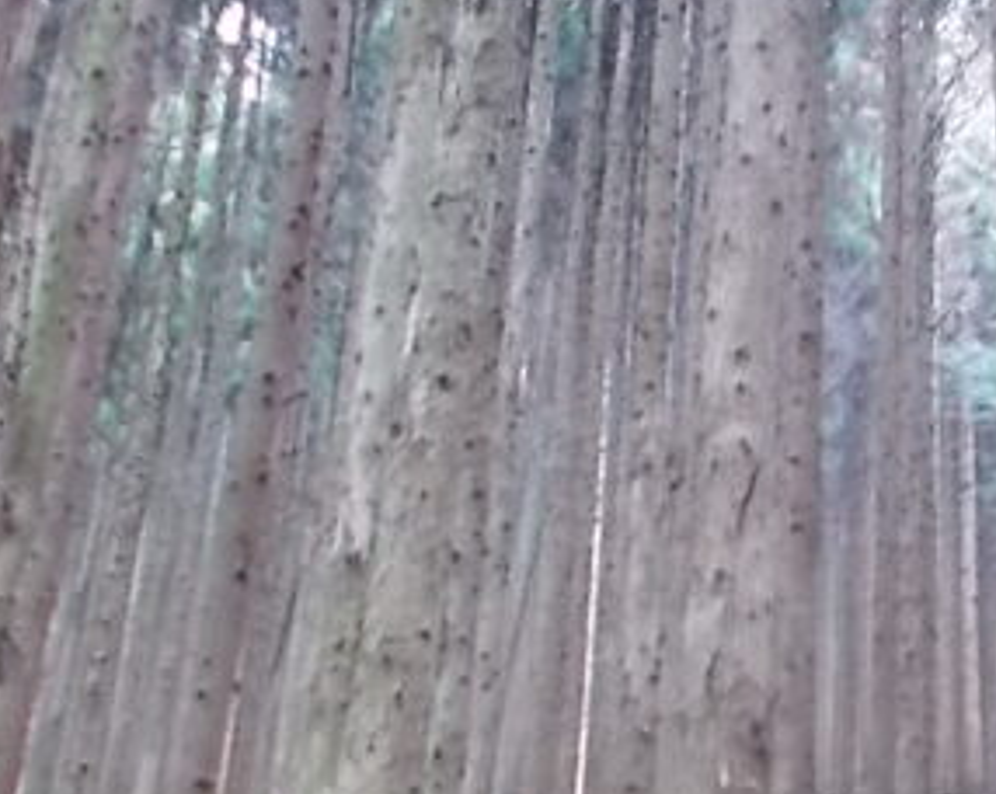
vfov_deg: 16.4
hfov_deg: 20.4
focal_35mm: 91
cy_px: 871
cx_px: 979
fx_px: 2679
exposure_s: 1/25
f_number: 3.2
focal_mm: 4.6
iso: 250
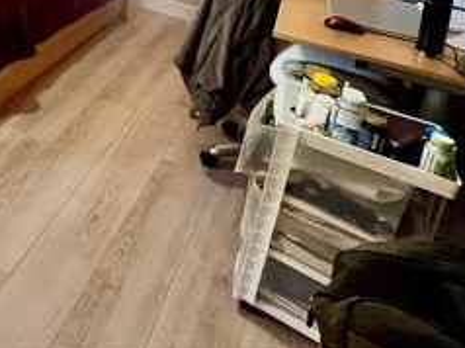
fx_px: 470
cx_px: -129
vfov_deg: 31.0
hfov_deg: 36.3
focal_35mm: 35
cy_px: -111
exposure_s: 1/60
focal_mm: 1.57
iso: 500
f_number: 1.8
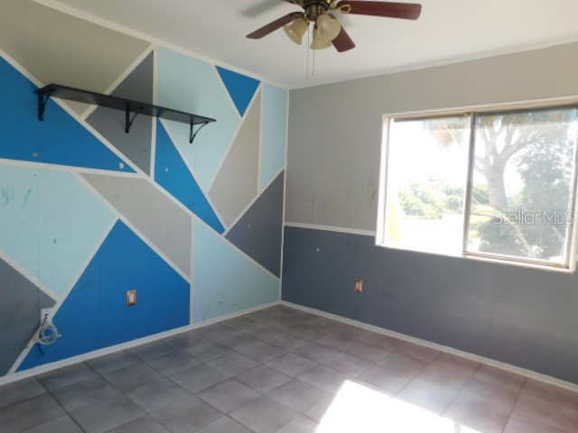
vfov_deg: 58.9
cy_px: 216
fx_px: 384
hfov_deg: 73.9
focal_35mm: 23
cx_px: 289
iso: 125
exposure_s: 1/160
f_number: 3
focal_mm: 4
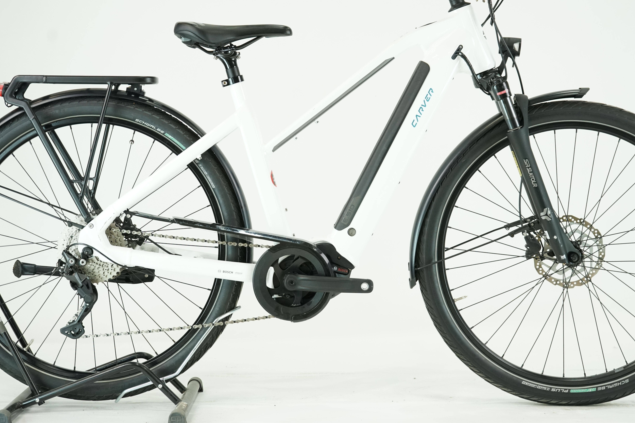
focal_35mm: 69
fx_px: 1217
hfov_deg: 29.2
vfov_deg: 19.7
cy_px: 161
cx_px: 332
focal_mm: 55
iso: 1600
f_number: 5
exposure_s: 1/200
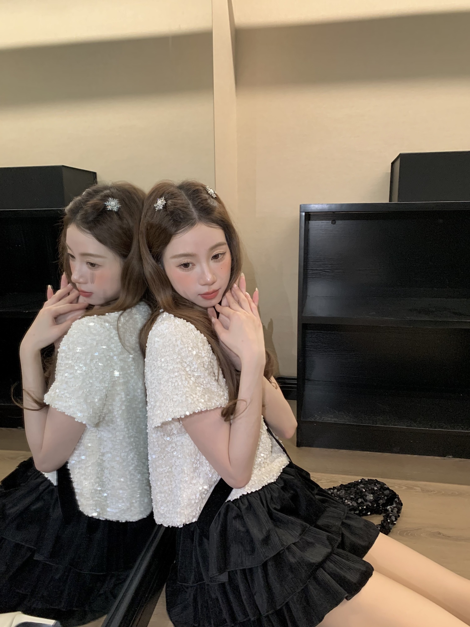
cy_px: 314
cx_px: 235
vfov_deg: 67.3
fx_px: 471
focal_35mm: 26
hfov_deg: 53.1
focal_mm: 4.25
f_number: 1.8
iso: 320
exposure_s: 1/60
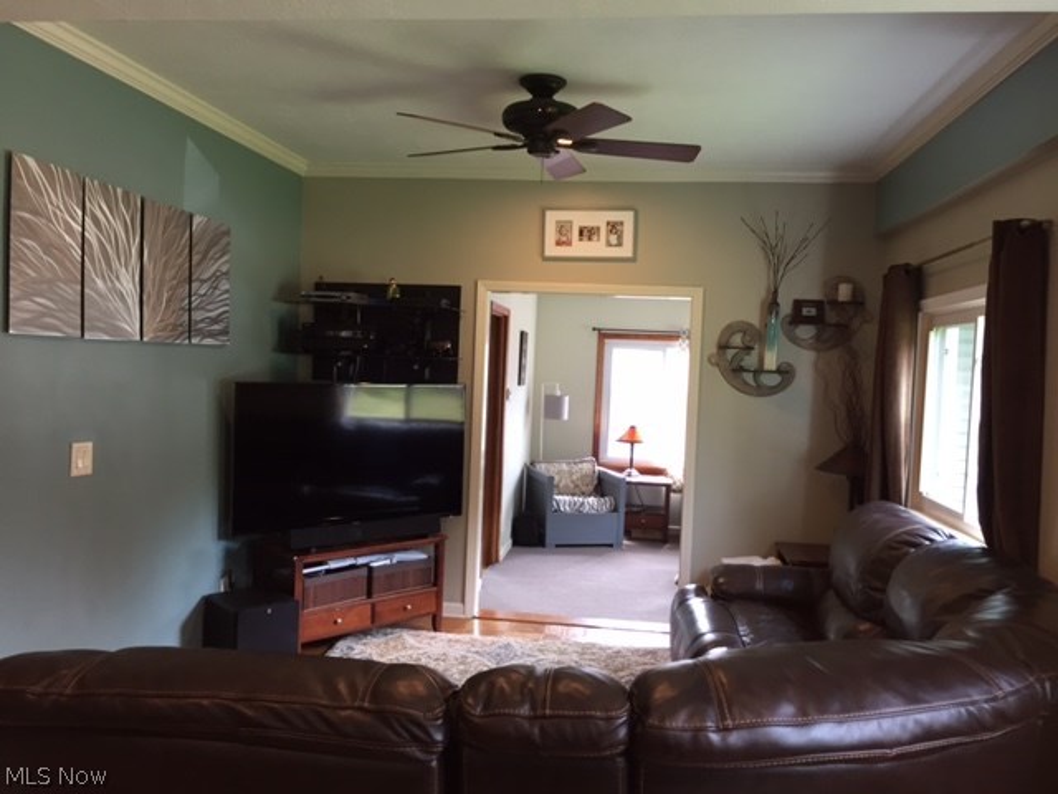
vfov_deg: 48.2
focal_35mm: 29
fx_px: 886
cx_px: 529
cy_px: 397
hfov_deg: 61.7
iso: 64
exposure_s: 1/30
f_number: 2.2
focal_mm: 4.15
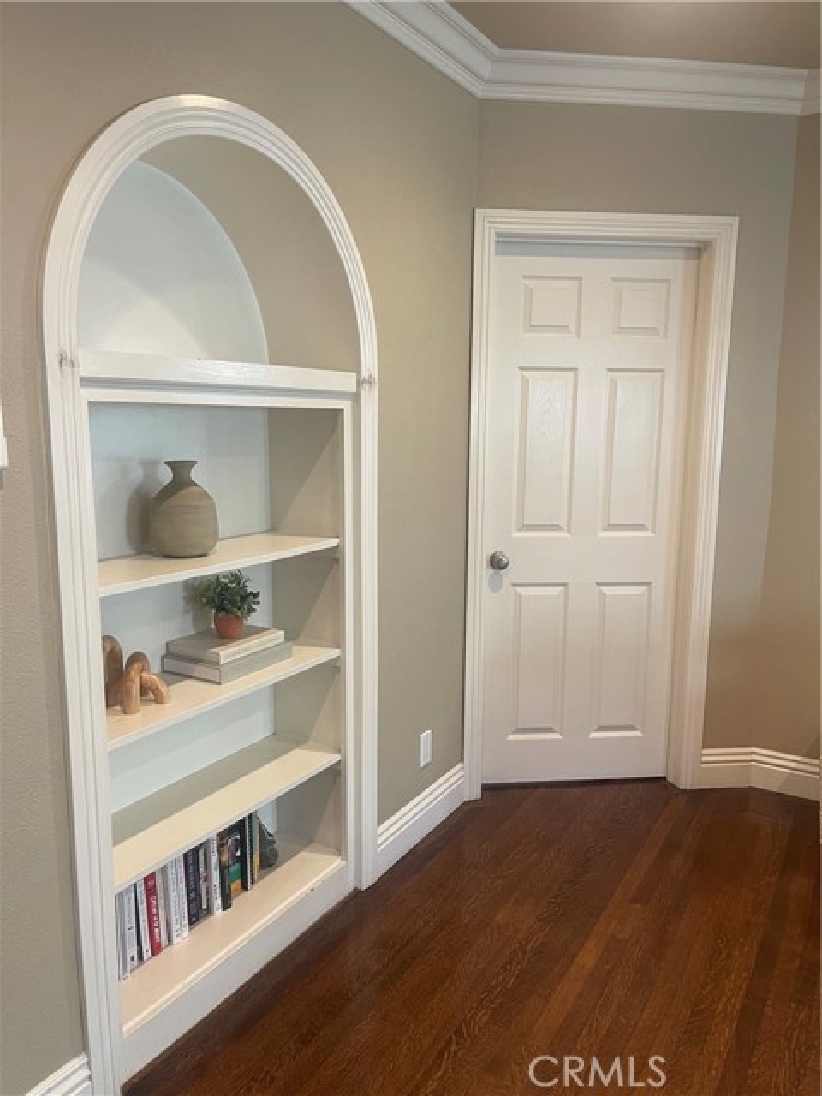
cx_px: 411
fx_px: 792
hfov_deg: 54.9
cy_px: 548
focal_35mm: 25
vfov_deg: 69.4
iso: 160
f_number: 1.6
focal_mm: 5.1
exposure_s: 1/60
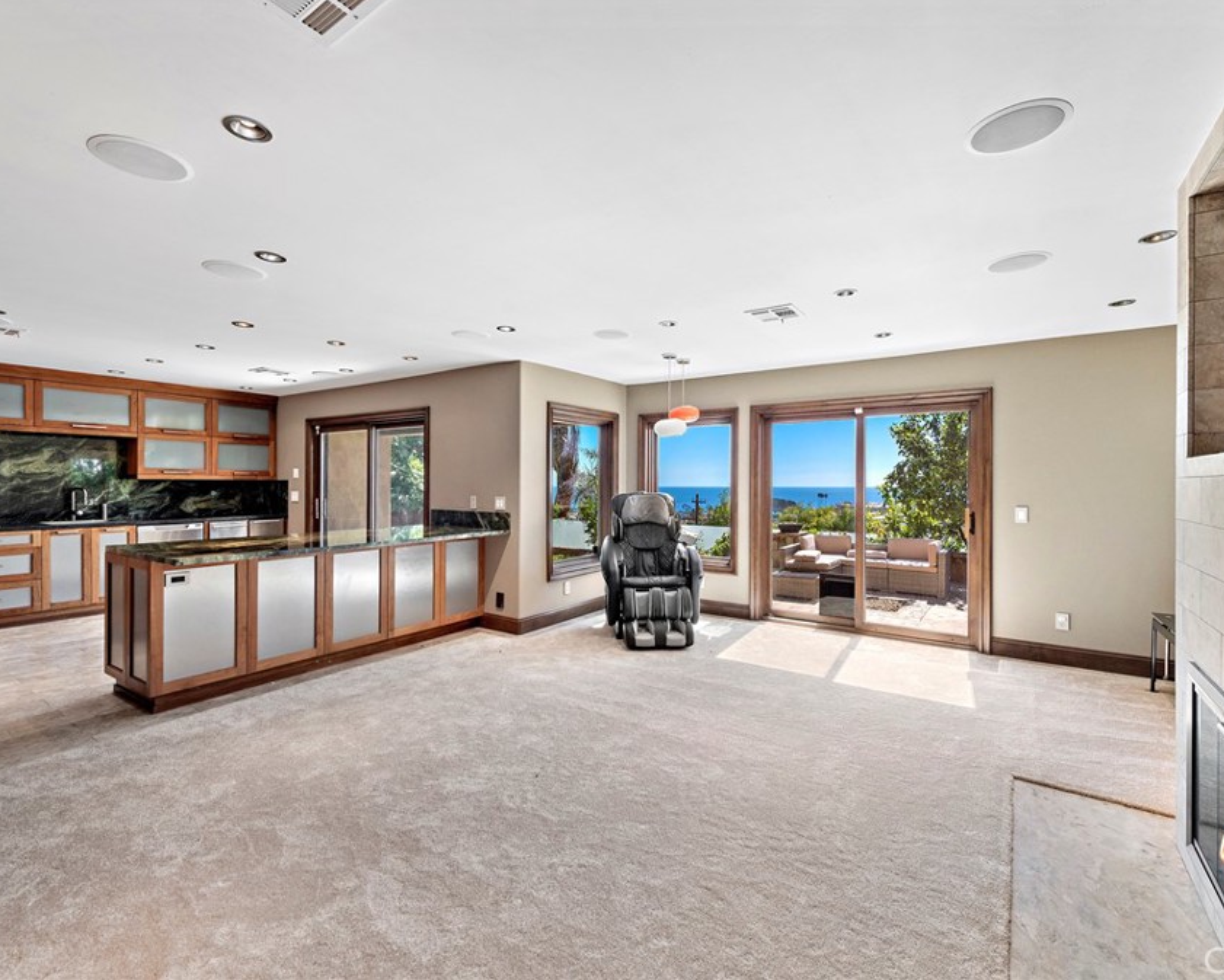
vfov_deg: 80.4
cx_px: 614
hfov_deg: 93.1
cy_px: 484
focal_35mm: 16
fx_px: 580
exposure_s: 1/25
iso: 125
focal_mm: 14
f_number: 7.1
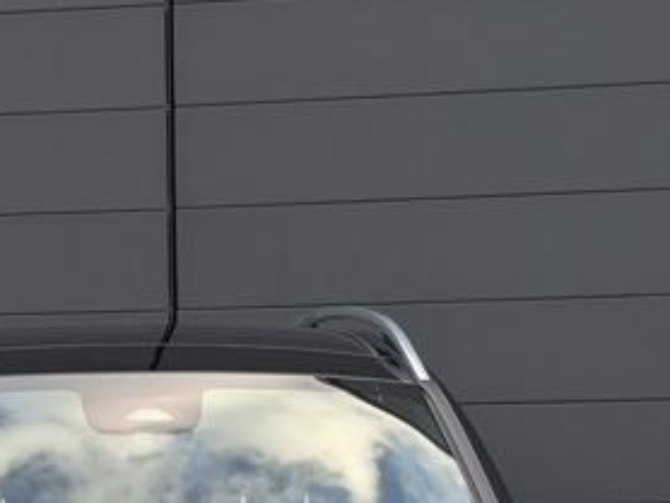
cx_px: 140
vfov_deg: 10.3
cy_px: 705
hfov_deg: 13.9
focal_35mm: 141
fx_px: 2731
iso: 67
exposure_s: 1/334
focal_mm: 6.9
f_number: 1.68
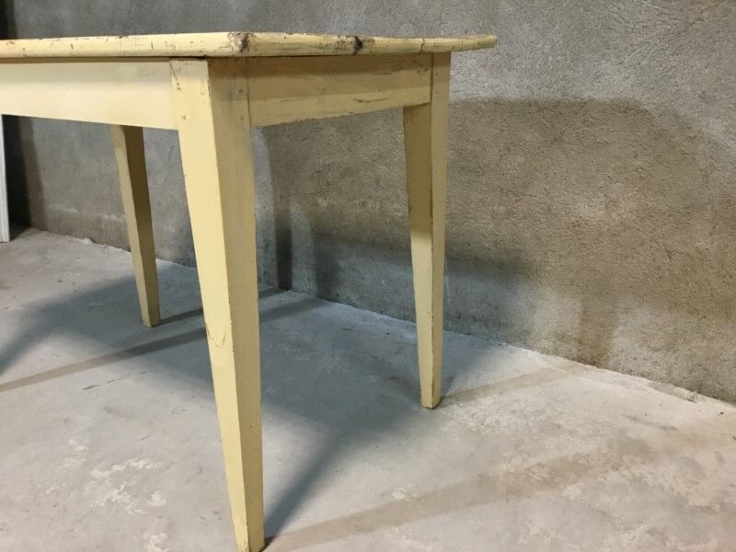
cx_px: 368
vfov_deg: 45.4
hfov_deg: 58.4
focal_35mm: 31
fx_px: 659
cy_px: 276
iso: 200
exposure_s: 1/17
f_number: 2.4
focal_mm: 3.3
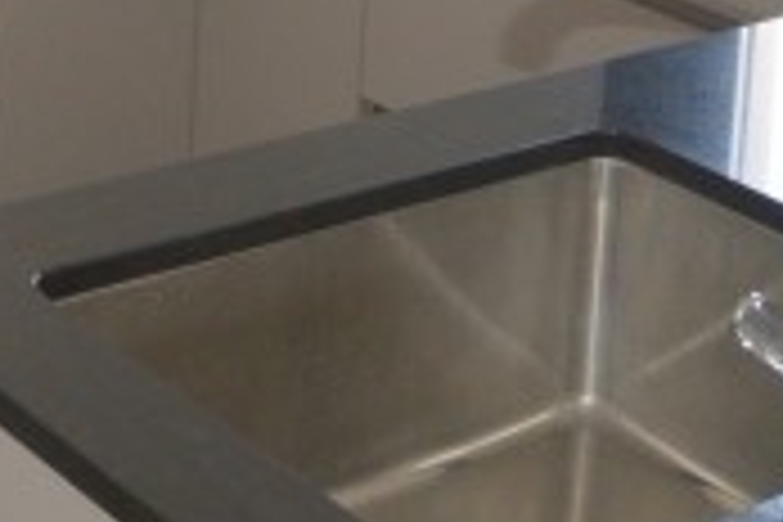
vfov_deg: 11.2
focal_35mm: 115
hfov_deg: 17.4
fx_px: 2500
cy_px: -385
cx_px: 14
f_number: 4.5
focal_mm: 13
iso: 450
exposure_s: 1/60
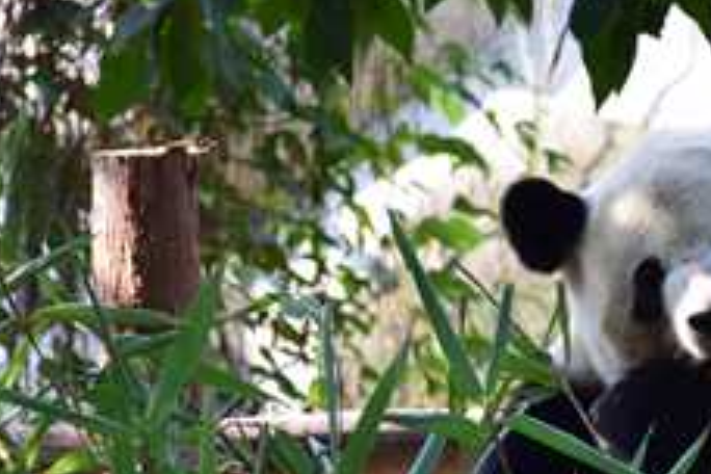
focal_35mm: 559
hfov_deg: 3.7
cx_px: 580
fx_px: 11039
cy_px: 354
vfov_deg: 2.5
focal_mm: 170
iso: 400
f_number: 9
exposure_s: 1/100
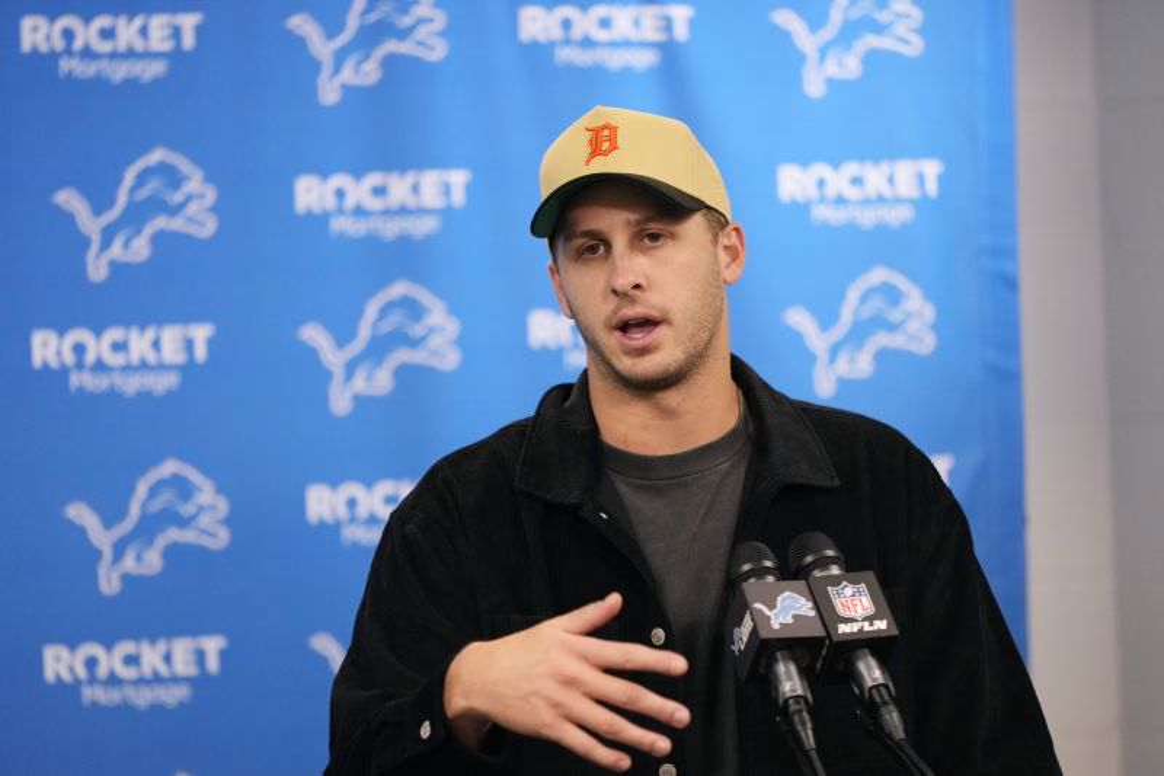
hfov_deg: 10.3
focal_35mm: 200
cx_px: 582
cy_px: 388
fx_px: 6465
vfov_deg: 6.9
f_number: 2.8
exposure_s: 1/640
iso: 3200
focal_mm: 200
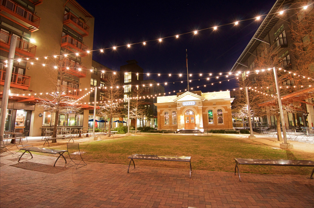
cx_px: 157
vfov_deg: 71.8
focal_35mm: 16
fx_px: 144
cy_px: 104
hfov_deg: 95.1
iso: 800
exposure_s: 1
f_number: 5.6
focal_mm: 11
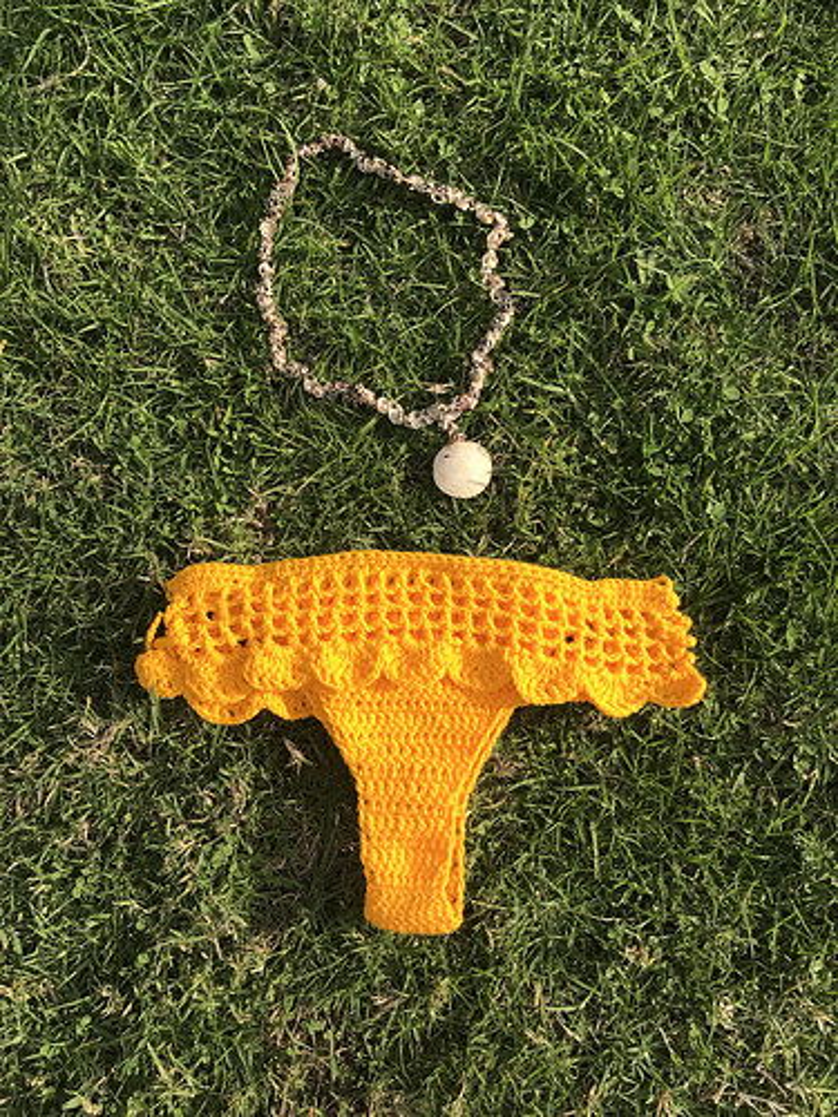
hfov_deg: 49.7
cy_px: 558
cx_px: 419
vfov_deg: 63.4
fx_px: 904
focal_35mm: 28
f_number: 1.8
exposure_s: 1/1053
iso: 20
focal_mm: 3.99
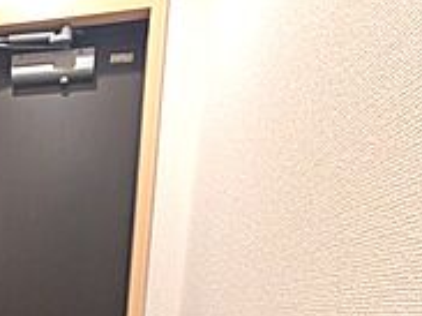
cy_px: 544
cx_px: -35
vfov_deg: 21.4
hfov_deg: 34.1
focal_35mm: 49
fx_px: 597
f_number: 2.2
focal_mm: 1.83
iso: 172
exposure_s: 1/24
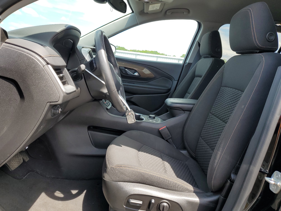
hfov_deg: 67.3
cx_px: 140
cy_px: 106
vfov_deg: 53.1
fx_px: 211
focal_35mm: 26
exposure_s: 1/625
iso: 50
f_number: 1.5
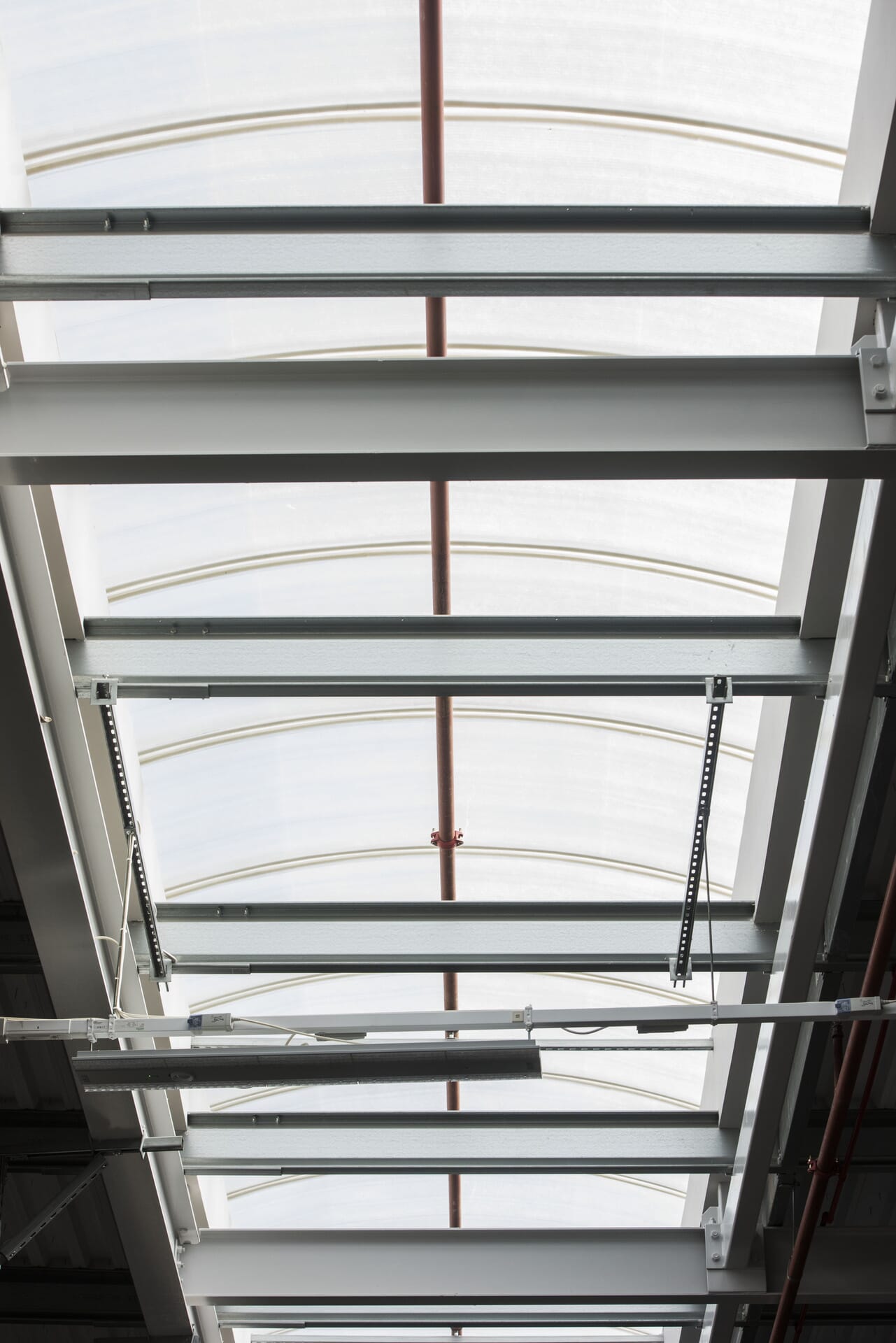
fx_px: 2612
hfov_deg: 19.5
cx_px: 448
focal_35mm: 70
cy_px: 672
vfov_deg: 28.8
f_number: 10
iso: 500
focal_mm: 70
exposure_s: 1/160
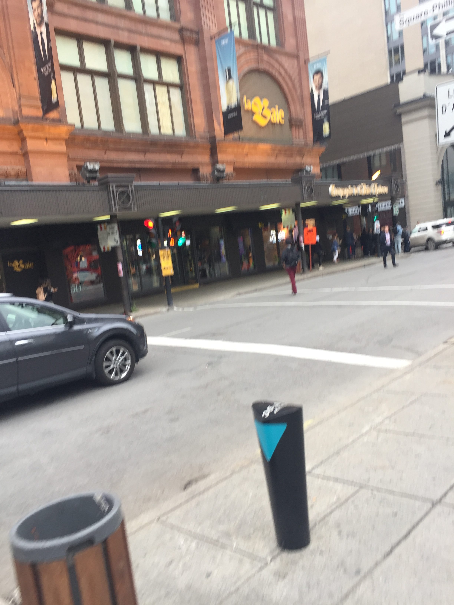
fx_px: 507
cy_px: 302
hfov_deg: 48.2
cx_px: 227
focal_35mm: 29
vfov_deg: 61.7
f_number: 2.2
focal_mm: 4.15
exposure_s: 1/60
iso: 32
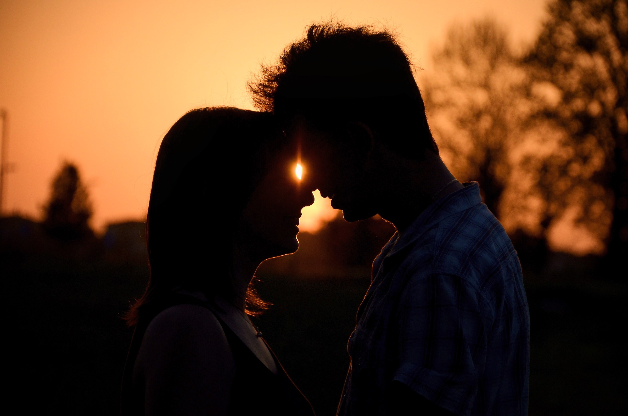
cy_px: 208
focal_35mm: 180
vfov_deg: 7.6
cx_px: 314
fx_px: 3134
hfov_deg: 11.4
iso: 640
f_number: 5.6
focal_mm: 120
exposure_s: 1/4000
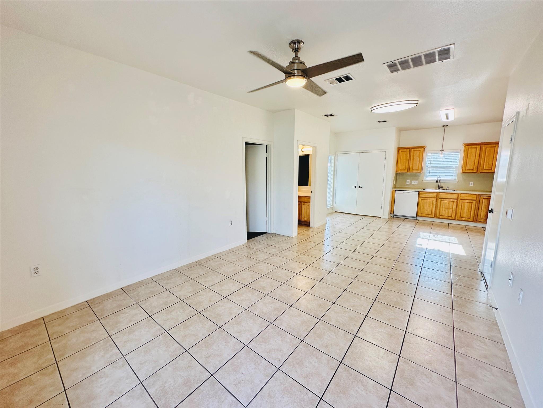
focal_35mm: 14
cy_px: 204
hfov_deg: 102.1
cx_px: 272
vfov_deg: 85.7
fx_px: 220
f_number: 2.2
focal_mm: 2.22
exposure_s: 1/120
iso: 80
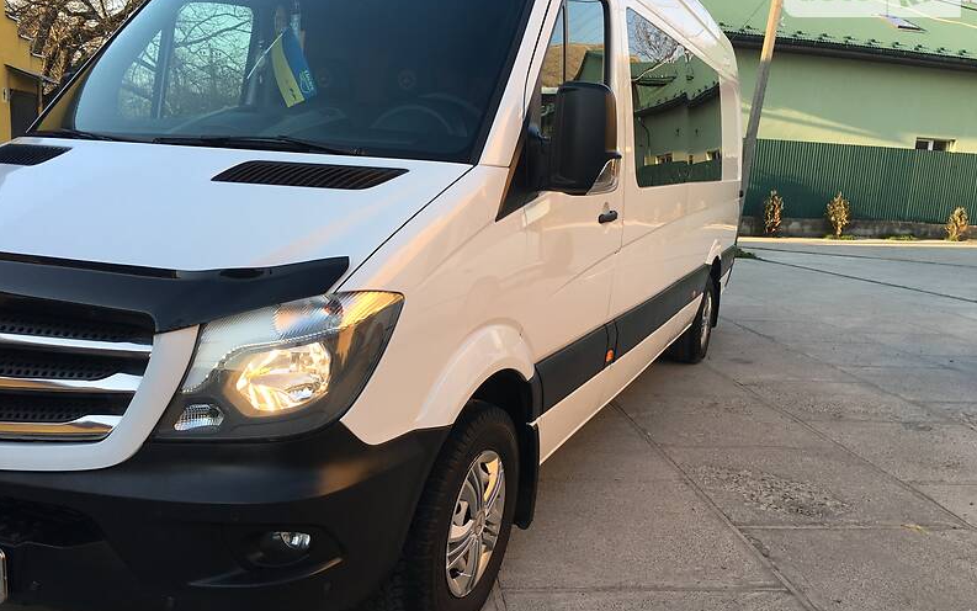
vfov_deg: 40.6
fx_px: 826
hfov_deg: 61.2
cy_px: 319
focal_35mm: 31
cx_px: 487
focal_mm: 4.2
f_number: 2.2
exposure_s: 1/275
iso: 25
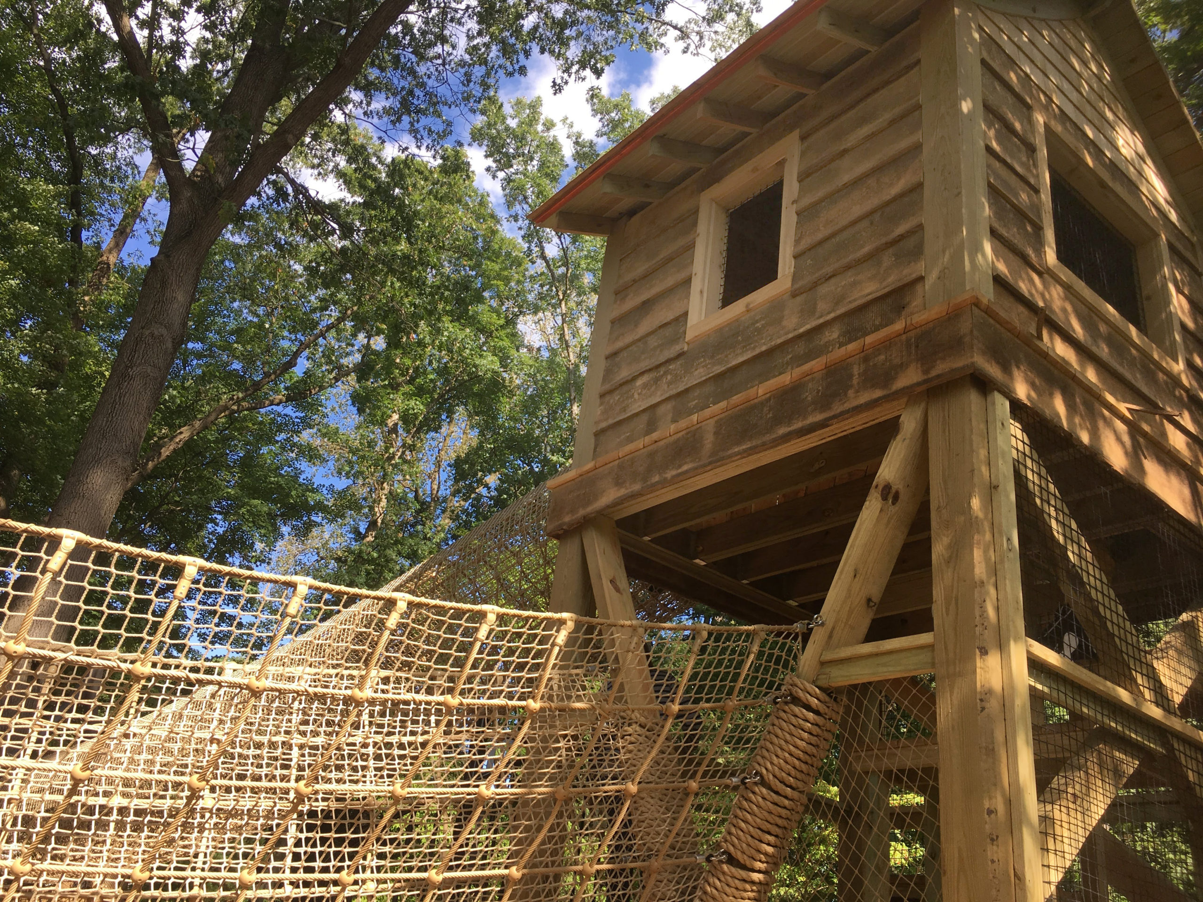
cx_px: 602
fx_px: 1008
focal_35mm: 29
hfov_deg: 61.7
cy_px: 451
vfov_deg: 48.2
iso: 25
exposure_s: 1/519
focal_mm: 4.15
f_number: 2.2
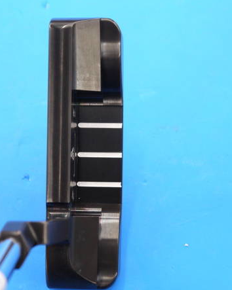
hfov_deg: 14.0
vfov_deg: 17.5
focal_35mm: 110
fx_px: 945
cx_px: 97
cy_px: 154
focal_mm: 39
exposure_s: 1/80
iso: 800
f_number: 5.5
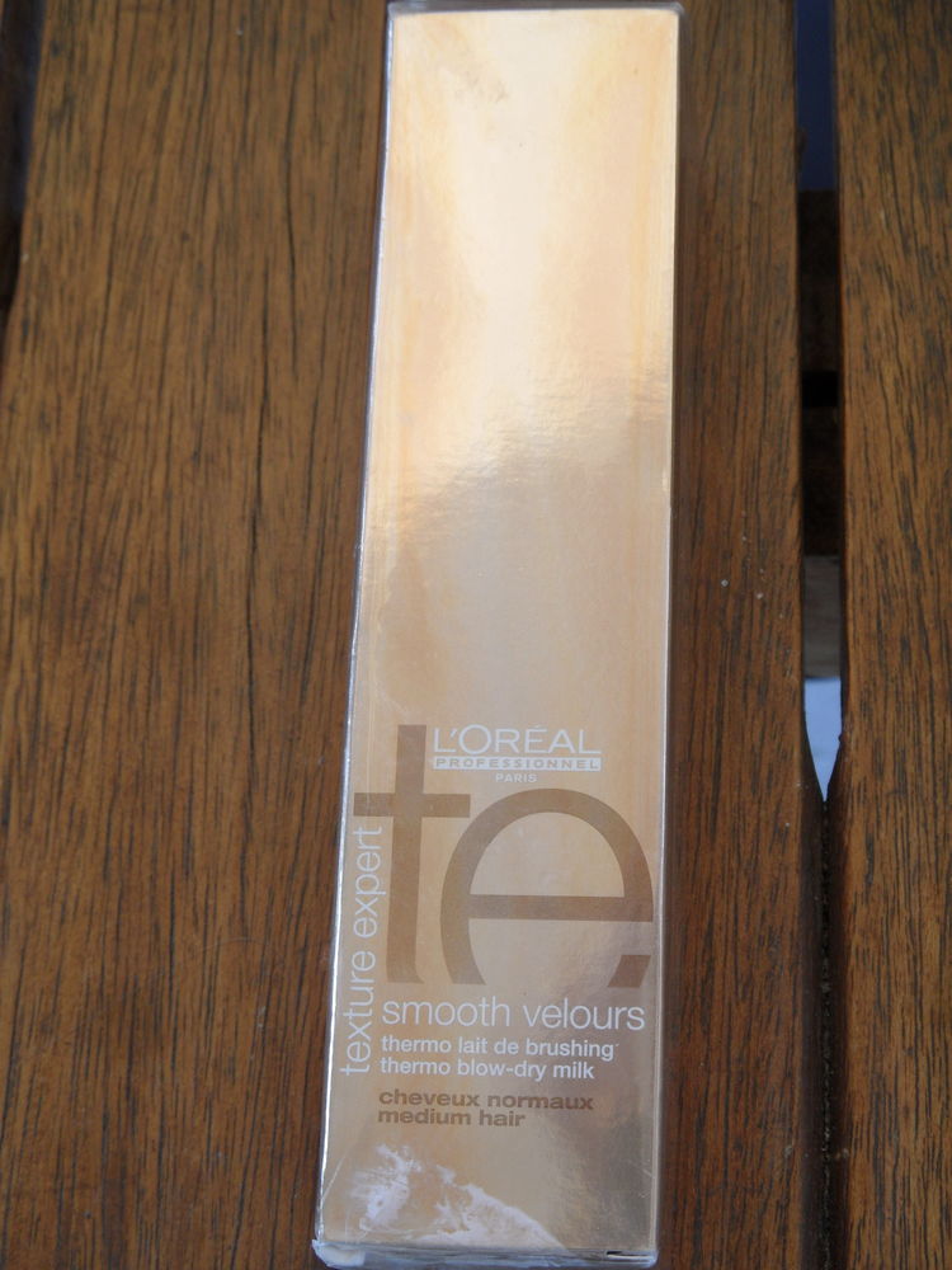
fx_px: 2200
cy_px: 635
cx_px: 476
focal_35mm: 60
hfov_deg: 24.4
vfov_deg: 32.2
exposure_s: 1/90
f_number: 4
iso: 100
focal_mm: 10.3
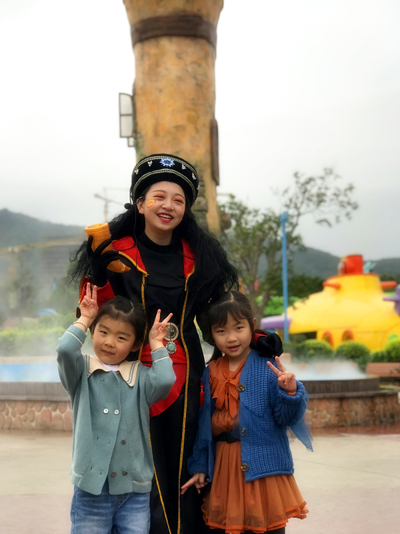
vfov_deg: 33.8
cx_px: 200
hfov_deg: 25.7
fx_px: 878
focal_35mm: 57
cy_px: 267
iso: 20
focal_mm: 6.6
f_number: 2.8
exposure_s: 1/567
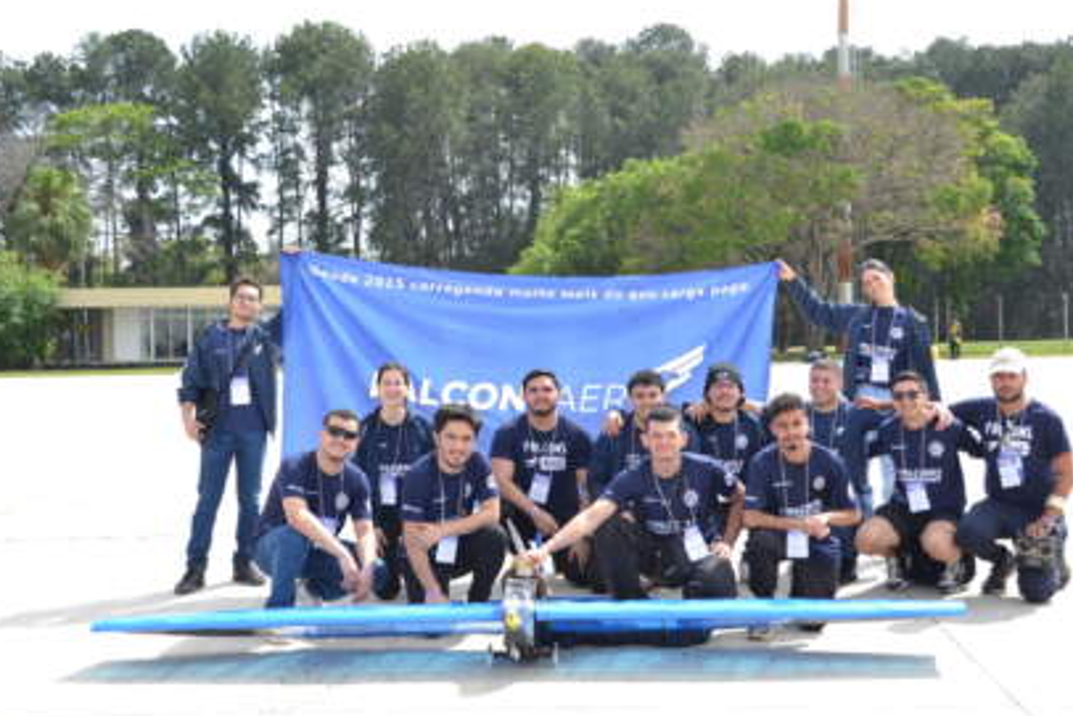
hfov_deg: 38.2
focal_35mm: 52
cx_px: 566
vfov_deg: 26.0
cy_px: 353
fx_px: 1550
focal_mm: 32
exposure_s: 1/200
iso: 100
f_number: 7.1
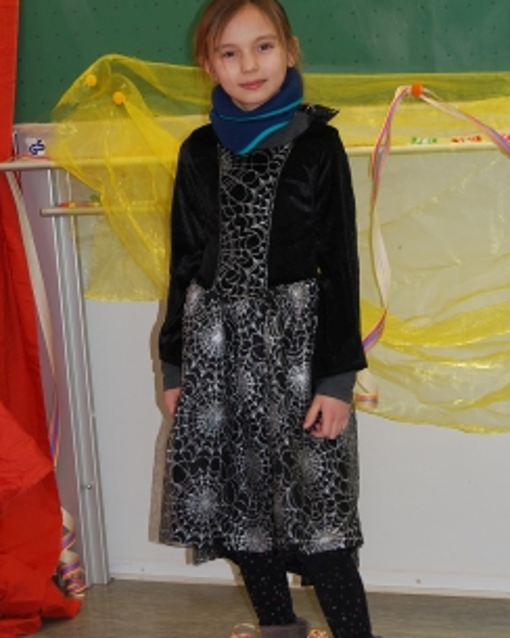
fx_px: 1768
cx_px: 294
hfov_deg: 16.4
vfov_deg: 20.4
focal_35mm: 94
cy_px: 289
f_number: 5.3
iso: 200
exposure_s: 1/60
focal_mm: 45
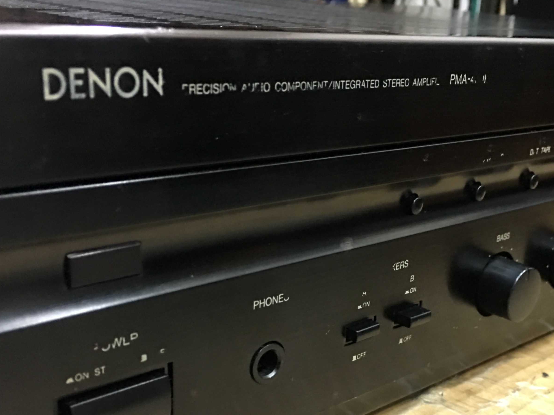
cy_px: 348
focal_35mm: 49
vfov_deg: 28.9
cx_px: 365
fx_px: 784
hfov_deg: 38.5
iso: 125
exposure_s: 1/8
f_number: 2.2
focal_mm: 4.15
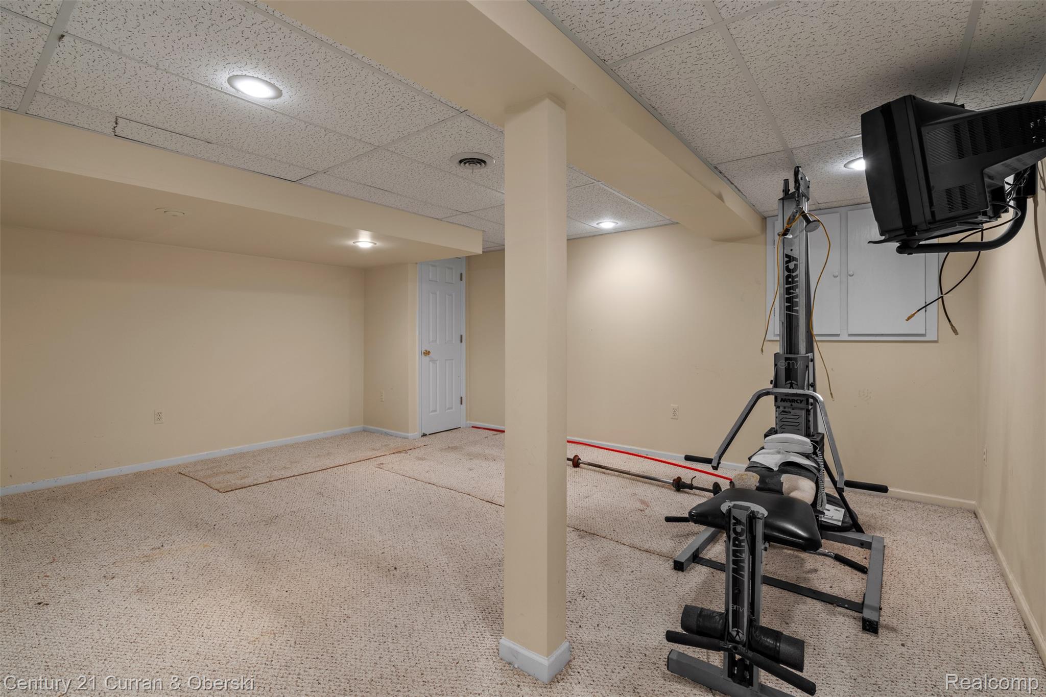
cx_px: 523
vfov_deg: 73.7
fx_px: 465
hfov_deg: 96.7
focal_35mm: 16
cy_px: 348
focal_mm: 16
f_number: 8
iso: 400
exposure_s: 1/1.67
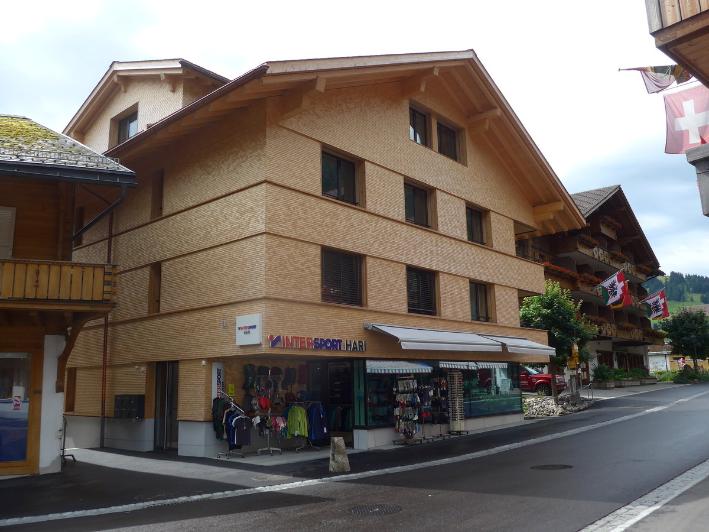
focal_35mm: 29
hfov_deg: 61.7
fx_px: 594
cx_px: 354
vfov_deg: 48.2
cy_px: 266
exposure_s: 1/800
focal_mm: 6
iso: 80
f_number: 2.8
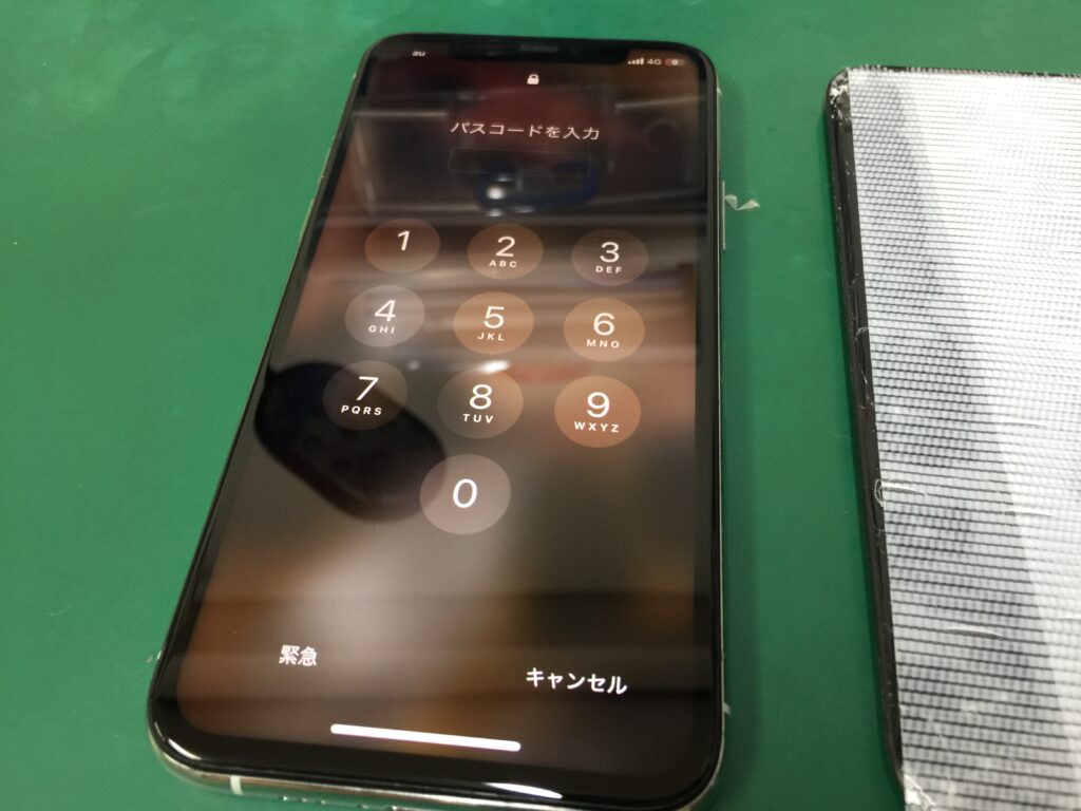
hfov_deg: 61.7
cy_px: 406
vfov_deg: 48.2
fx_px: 906
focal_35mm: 29
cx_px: 540
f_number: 2.2
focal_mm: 4.15
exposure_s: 1/17
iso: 80
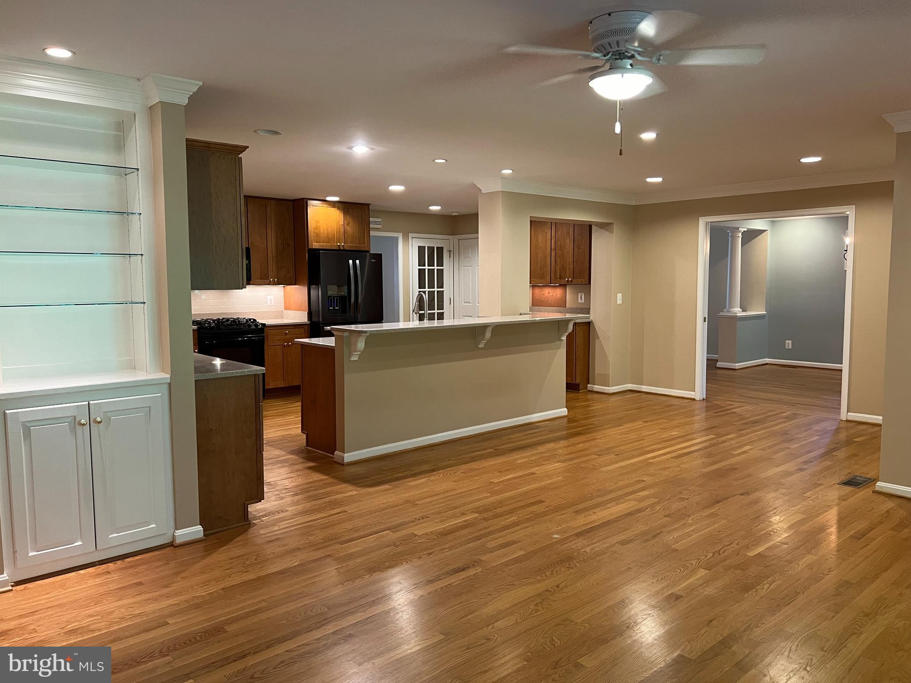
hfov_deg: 67.3
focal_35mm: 26
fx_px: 684
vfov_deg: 53.1
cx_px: 456
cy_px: 342
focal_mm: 5.7
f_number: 1.5
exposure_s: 1/60
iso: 250
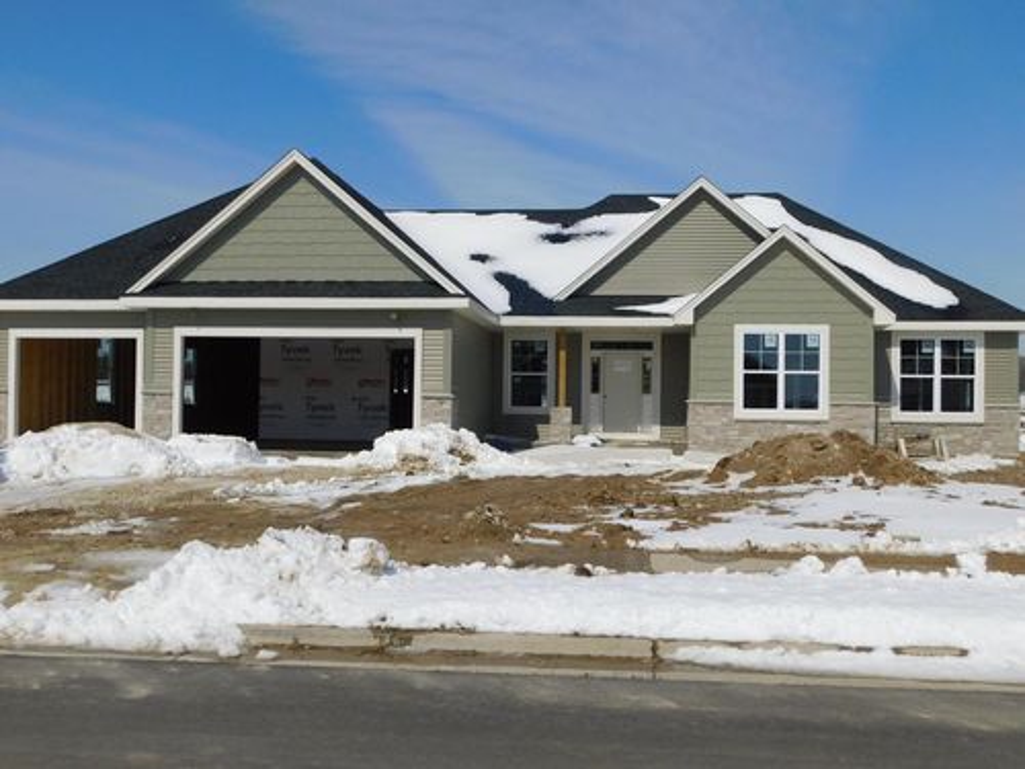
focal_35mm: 36
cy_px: 384
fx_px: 1066
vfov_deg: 39.7
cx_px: 512
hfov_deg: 51.4
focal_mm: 6.3
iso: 125
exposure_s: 1/800
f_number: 7
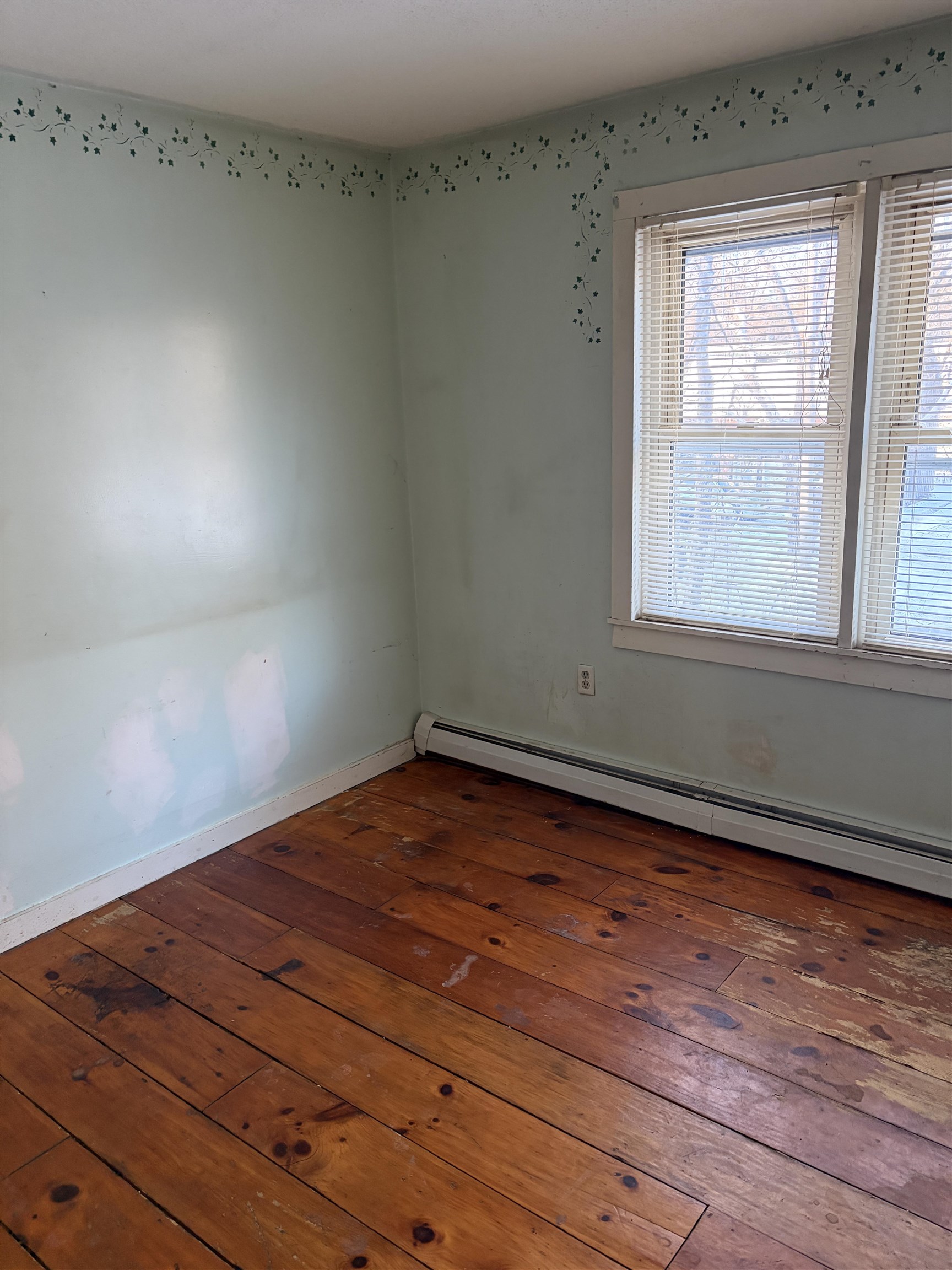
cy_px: 635
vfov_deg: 67.3
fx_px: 953
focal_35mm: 26
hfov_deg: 53.1
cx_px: 476
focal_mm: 5.96
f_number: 1.6
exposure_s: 1/60
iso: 320
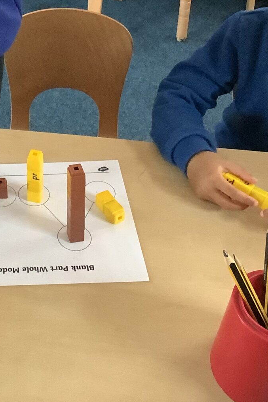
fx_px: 726
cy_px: 2
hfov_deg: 20.0
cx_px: -25
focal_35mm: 65
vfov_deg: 29.0
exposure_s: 1/33
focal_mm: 3.3
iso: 320
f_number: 2.4
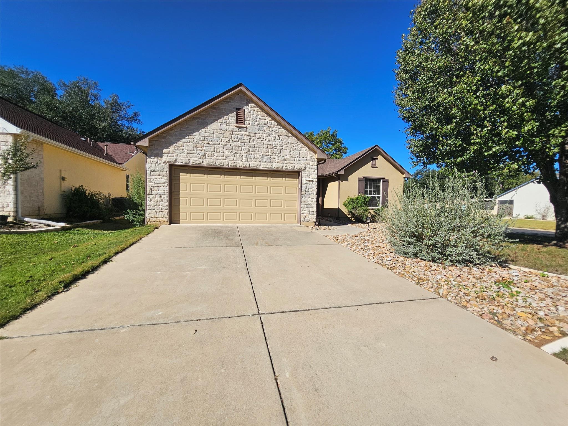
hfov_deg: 106.2
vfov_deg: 89.9
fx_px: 213
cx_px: 284
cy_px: 213
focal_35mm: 13
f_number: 2.2
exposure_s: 1/3697
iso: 50
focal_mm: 2.2
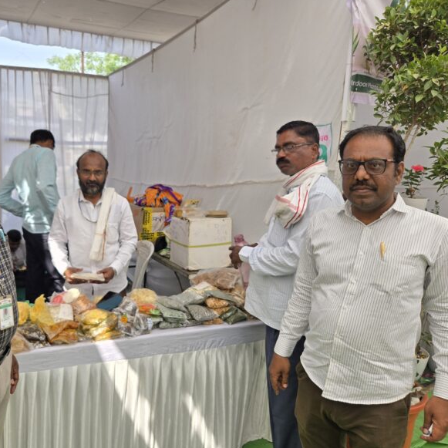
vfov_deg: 57.3
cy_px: 226
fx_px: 410
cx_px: 164
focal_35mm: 28
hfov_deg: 56.5
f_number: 1.8
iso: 25
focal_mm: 5.4
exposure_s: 1/500
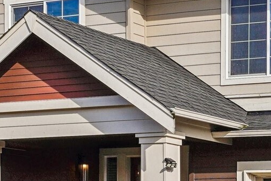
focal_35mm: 141
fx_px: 1062
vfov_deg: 9.7
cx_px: 265
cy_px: 107
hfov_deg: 14.3
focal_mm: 28
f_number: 8
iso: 100
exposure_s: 1/250
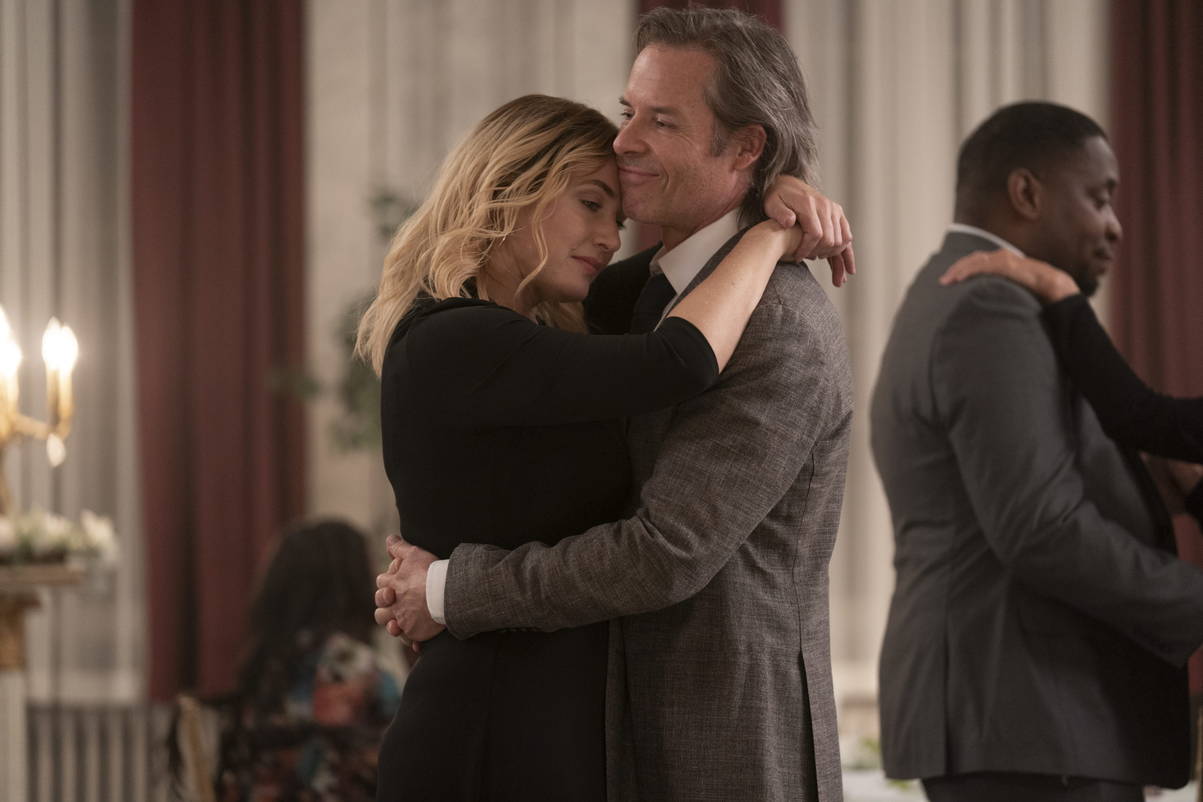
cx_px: 602
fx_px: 4411
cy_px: 401
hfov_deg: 15.5
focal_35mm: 132
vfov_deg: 10.4
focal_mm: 132
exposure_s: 1/80
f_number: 2.8
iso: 1600
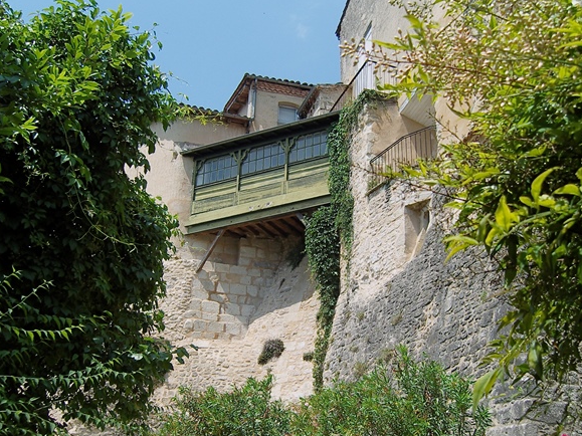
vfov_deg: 30.8
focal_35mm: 47
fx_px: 790
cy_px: 257
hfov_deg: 40.4
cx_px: 295
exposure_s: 1/200
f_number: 7
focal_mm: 7.3
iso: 100
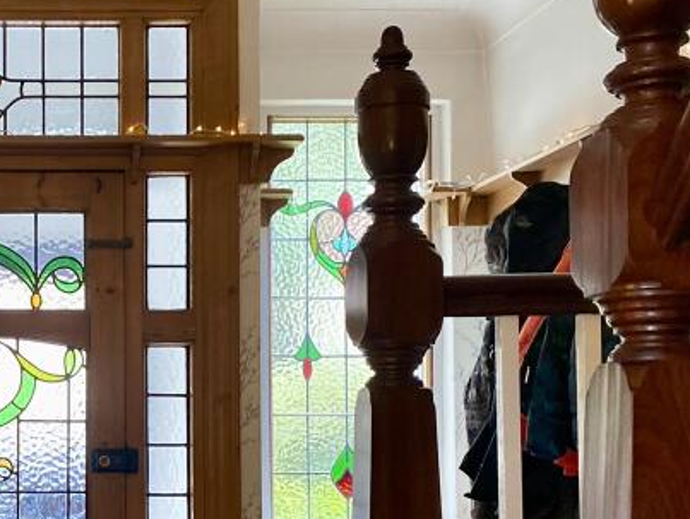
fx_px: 1317
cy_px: 385
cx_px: 31
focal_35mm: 66
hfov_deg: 27.9
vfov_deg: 22.1
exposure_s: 1/50
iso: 400
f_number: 1.8
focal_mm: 4.25
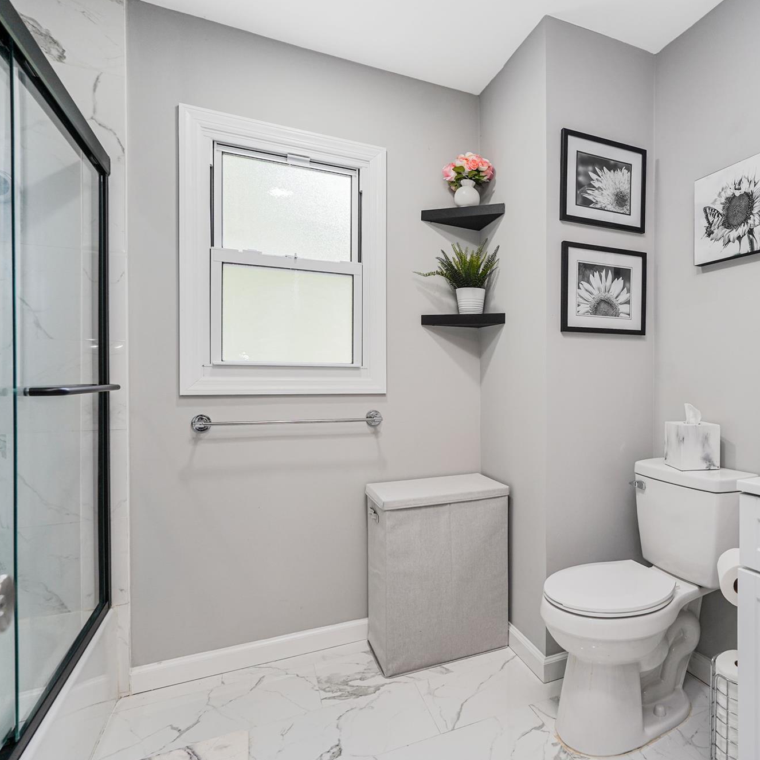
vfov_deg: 72.1
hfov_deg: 68.8
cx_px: 542
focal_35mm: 21
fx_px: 522
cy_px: 384
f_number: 4.5
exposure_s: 1/40
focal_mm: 16
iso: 100
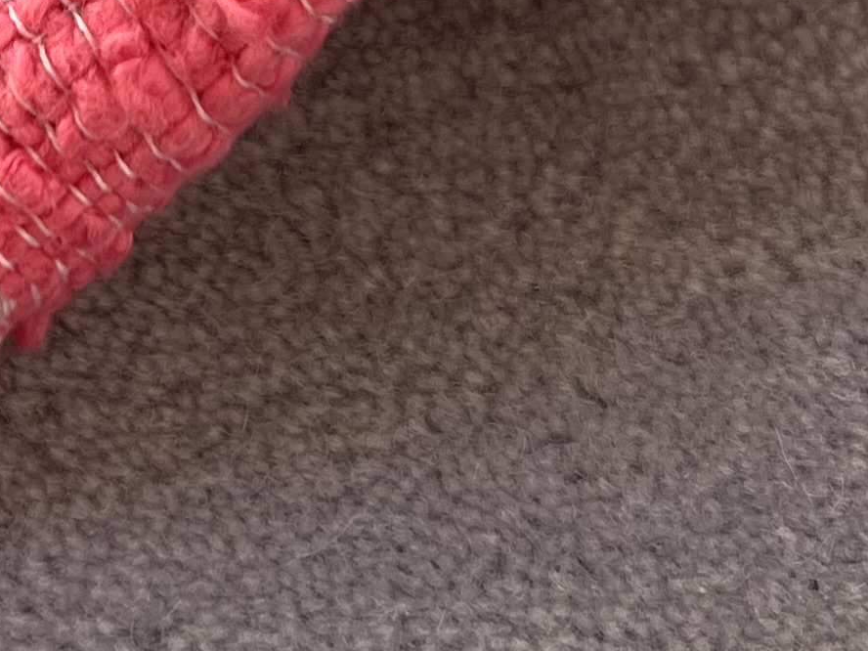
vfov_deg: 12.1
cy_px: -256
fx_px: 2959
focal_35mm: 118
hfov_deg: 16.4
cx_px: 56
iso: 64
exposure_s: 1/121
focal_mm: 5.7
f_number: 1.5
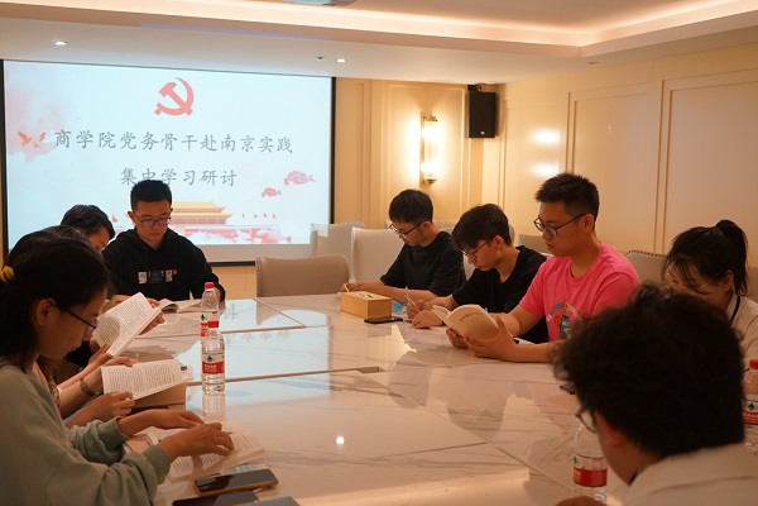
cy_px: 253
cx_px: 379
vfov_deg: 33.4
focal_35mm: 40
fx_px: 842
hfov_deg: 48.5
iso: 1600
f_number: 4
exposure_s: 1/160
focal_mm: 40
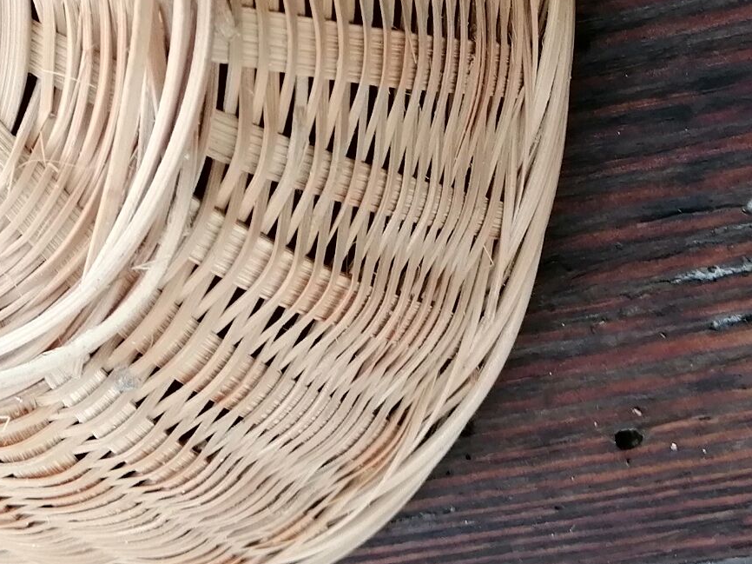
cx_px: 267
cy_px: -83
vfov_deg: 14.7
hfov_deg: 20.0
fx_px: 2128
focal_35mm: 98
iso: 64
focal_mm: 3.96
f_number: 1.8
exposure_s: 1/100
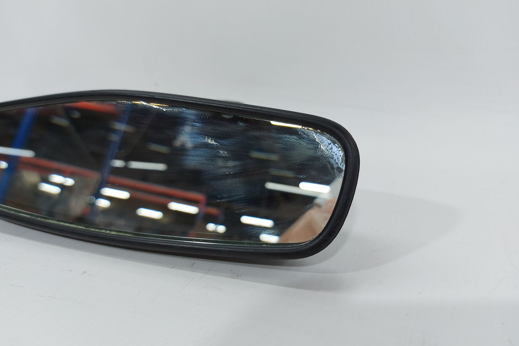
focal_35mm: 25
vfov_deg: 51.3
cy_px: 170
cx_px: 260
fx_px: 360
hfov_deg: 71.5
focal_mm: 5.23
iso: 40
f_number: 1.8
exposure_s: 1/50
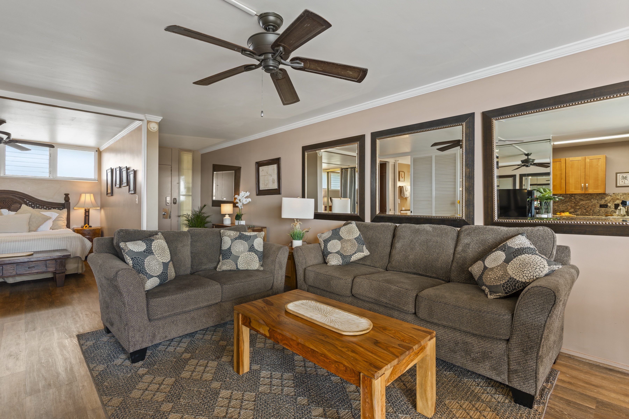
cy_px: 210
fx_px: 297
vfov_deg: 70.4
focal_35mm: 17
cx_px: 314
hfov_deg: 93.3
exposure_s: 1
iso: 100
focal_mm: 17
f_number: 8
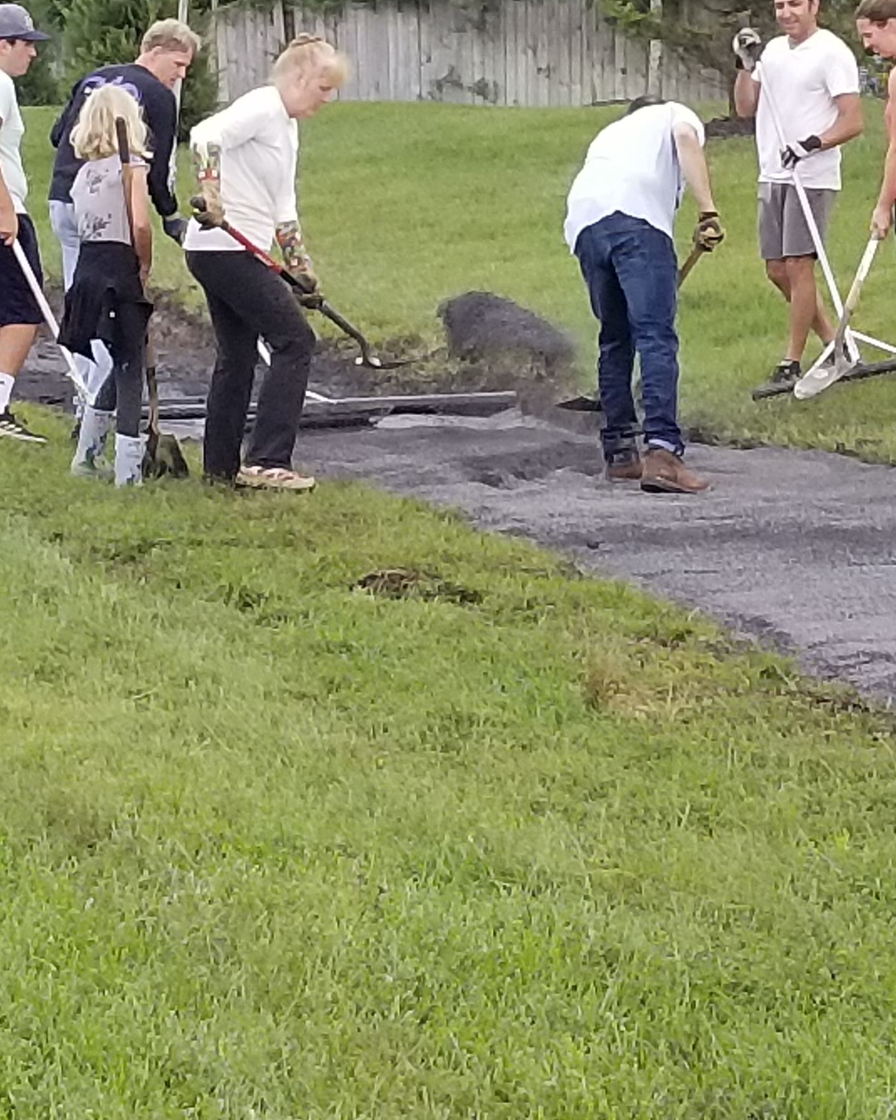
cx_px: 524
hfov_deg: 26.6
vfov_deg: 32.3
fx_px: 1889
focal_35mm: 57
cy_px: 260
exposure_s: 1/638
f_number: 1.7
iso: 50
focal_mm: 4.25
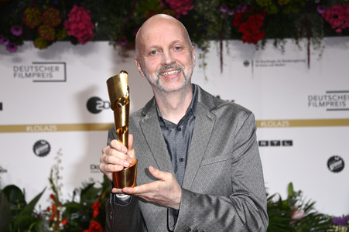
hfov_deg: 24.8
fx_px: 794
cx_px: 174
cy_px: 116
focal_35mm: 82
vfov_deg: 16.6
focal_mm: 82
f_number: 5.6
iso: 500
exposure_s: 1/250
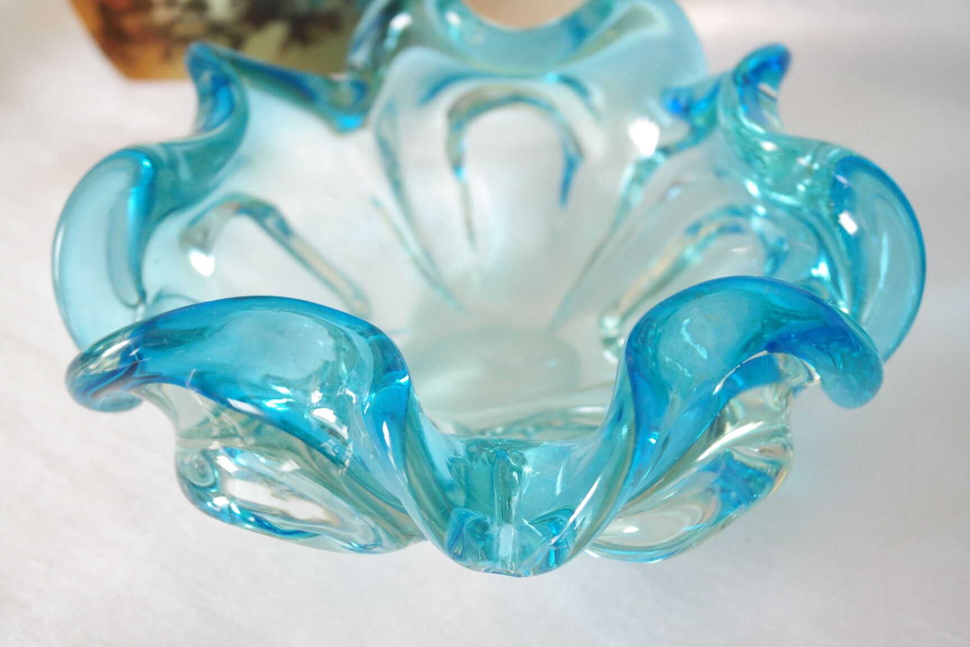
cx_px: 485
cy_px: 324
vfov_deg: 25.5
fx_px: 1428
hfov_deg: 37.5
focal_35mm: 53
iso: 800
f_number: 5.6
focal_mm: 35
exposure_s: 1/30
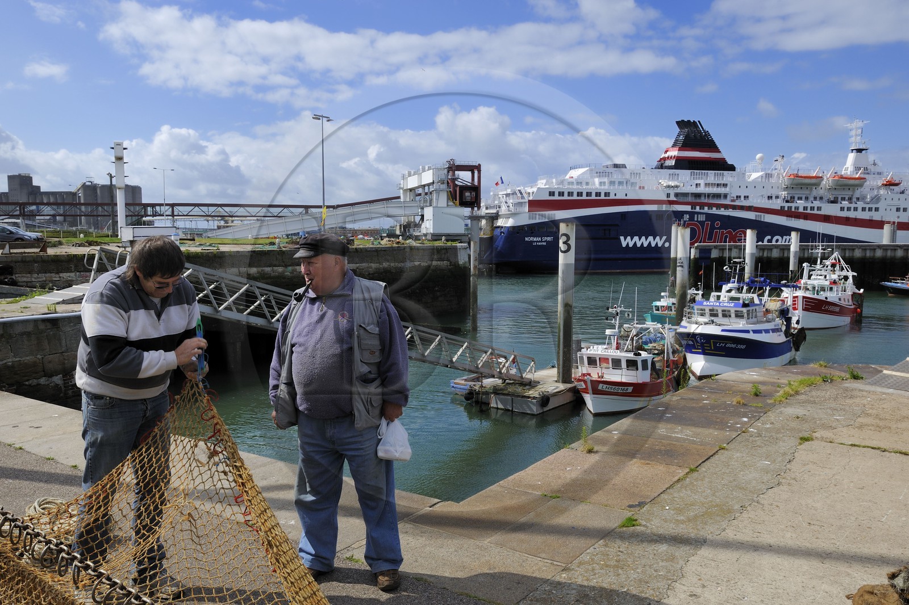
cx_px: 454
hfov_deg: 67.4
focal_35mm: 27
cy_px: 302
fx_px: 682
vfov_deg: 47.9
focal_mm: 27
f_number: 13
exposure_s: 1/250
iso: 200
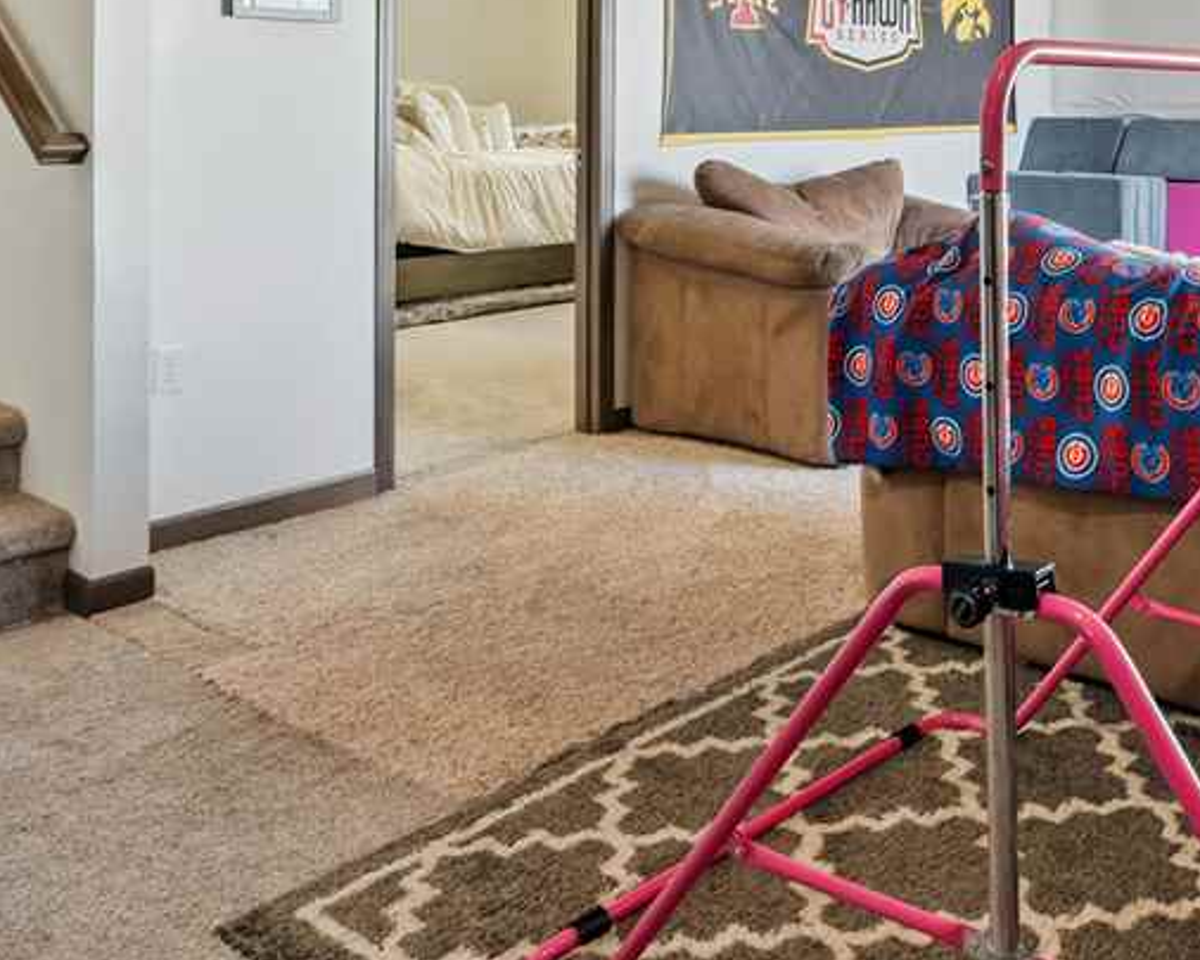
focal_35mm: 38
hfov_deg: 46.2
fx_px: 1350
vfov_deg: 36.5
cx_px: 904
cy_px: 82
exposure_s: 1/4
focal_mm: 16
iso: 400
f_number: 10
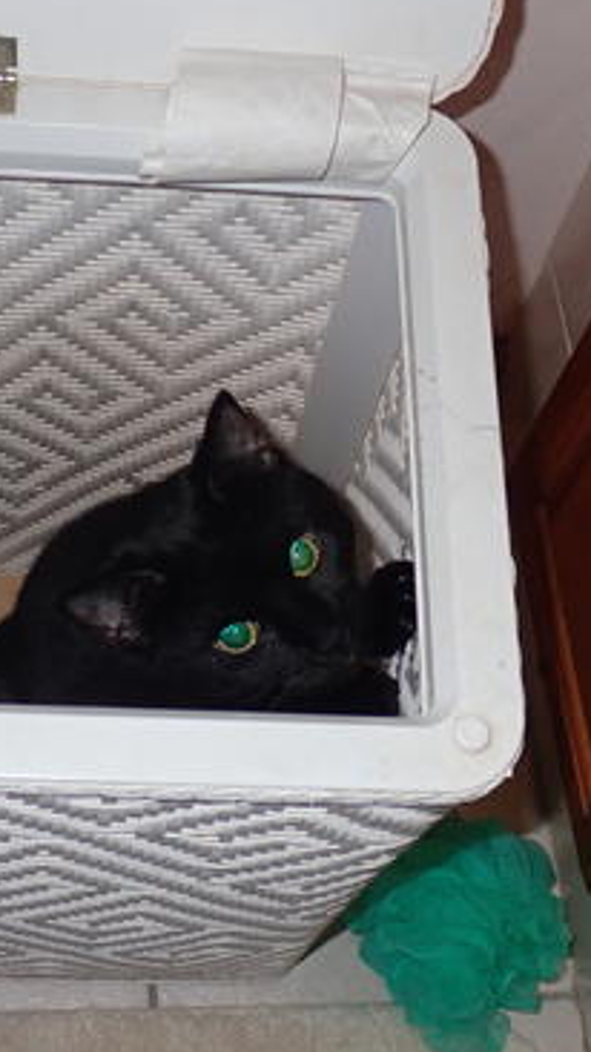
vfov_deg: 39.9
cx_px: 195
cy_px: 520
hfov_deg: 22.9
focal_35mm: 52
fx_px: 1451
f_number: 7.1
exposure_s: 1/30
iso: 320
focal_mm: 6.4
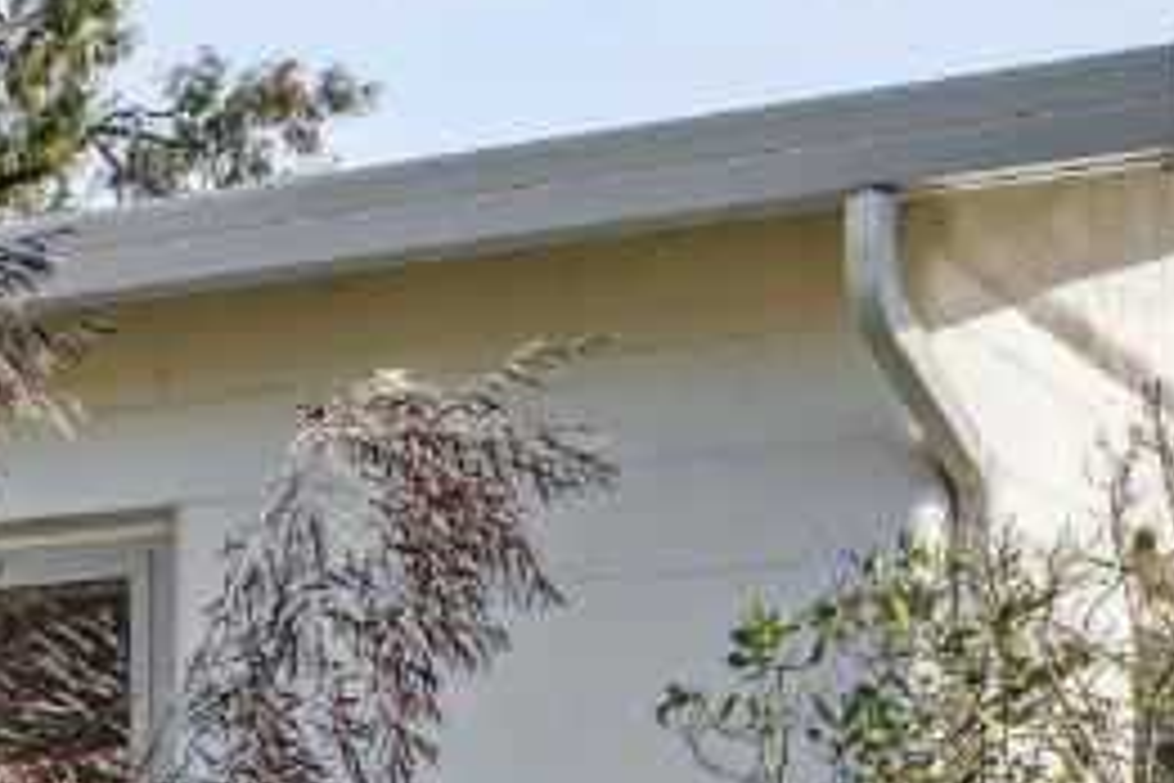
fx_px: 3000
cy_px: 999
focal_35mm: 92
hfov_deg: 20.1
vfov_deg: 14.3
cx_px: -396
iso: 320
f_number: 11
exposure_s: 1/200
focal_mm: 16
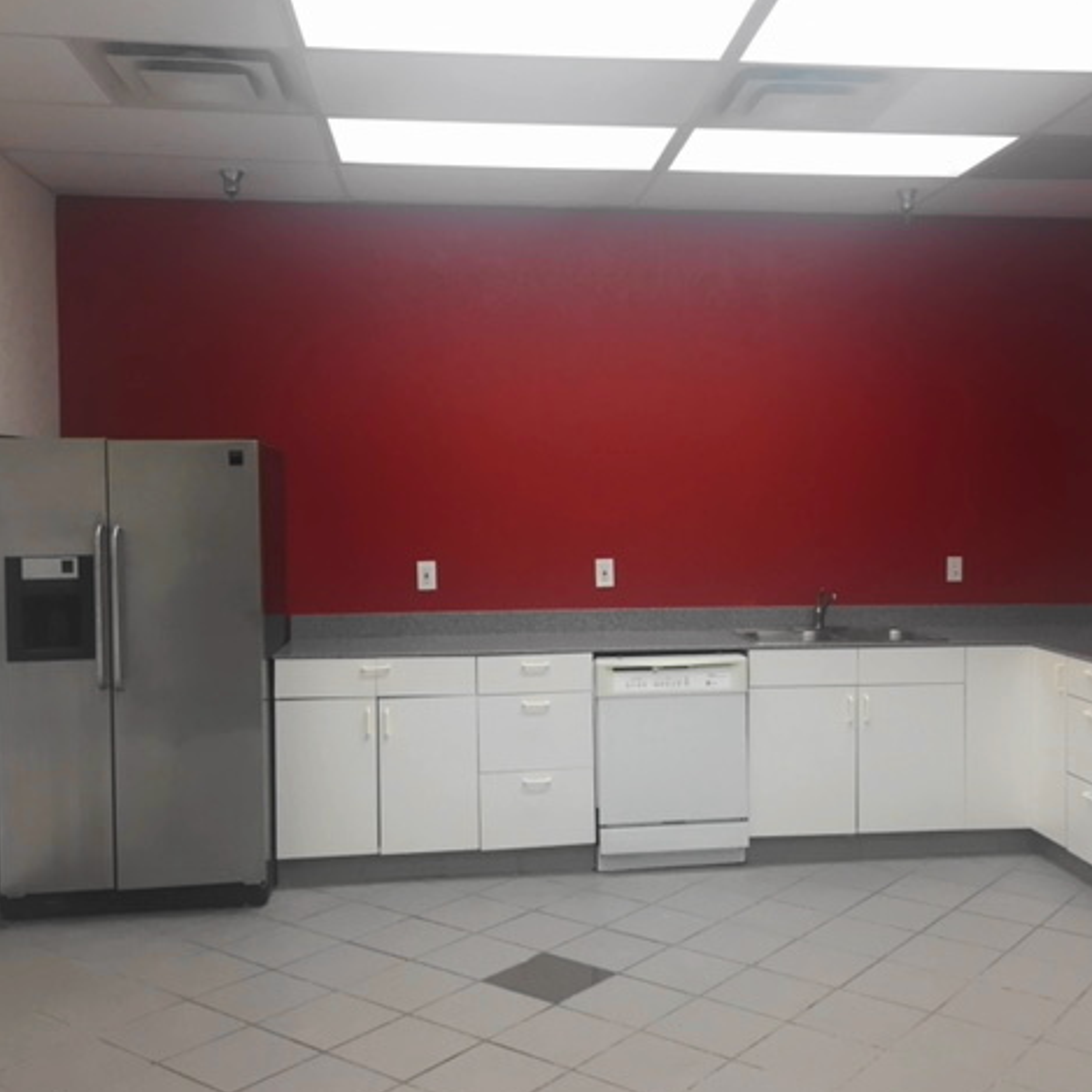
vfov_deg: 47.2
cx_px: 629
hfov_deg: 47.1
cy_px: 547
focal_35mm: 35
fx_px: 1249
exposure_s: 1/40
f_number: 2.2
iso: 32
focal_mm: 4.15
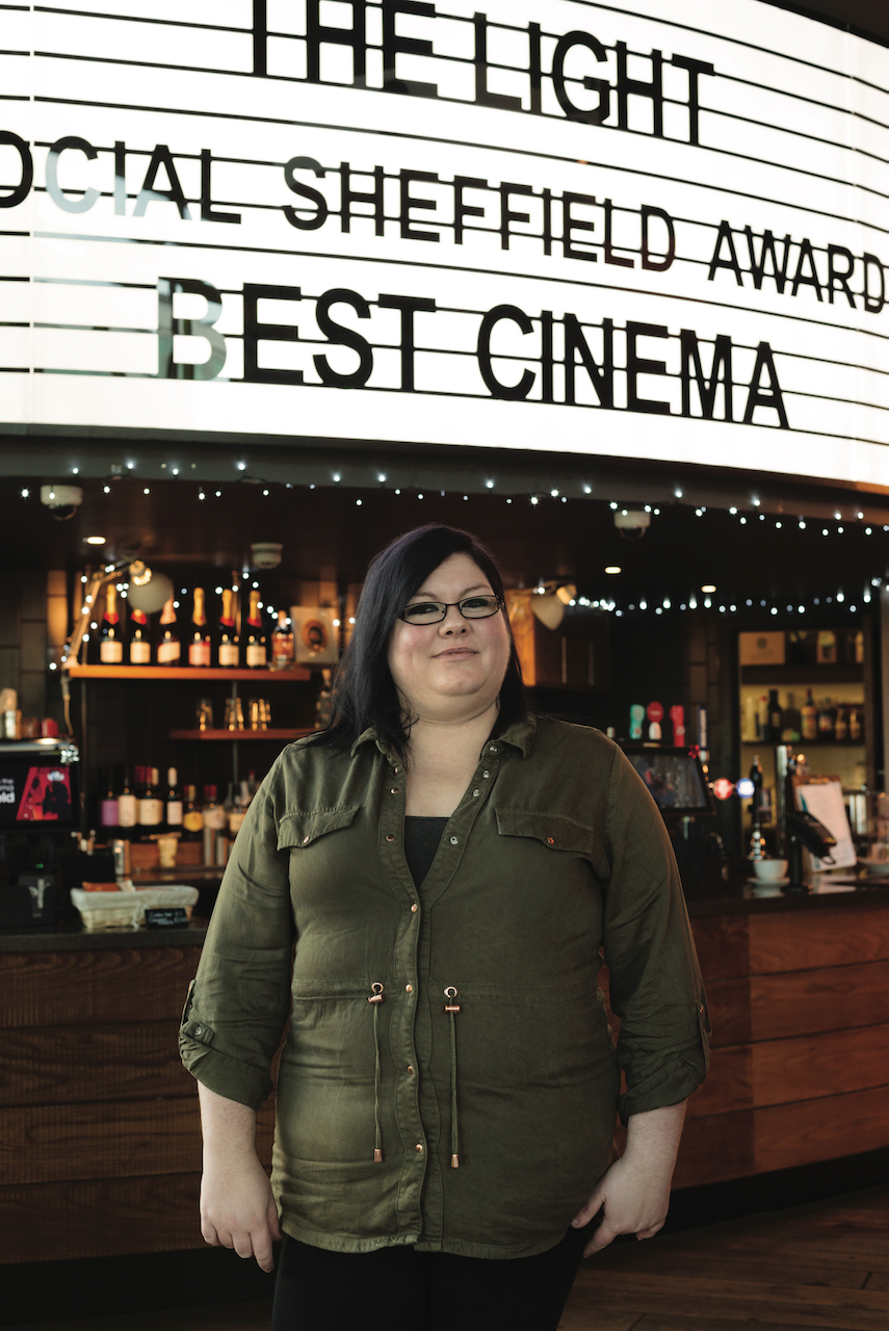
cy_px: 666
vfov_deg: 39.6
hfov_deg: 27.0
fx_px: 1849
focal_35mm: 50
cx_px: 444
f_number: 5
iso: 800
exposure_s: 1/80
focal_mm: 50
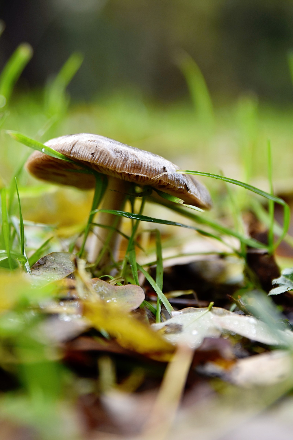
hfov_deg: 13.0
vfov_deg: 19.5
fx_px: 1282
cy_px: 220
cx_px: 146
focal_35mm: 105
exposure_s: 1/250
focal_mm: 70
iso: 200
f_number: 2.8
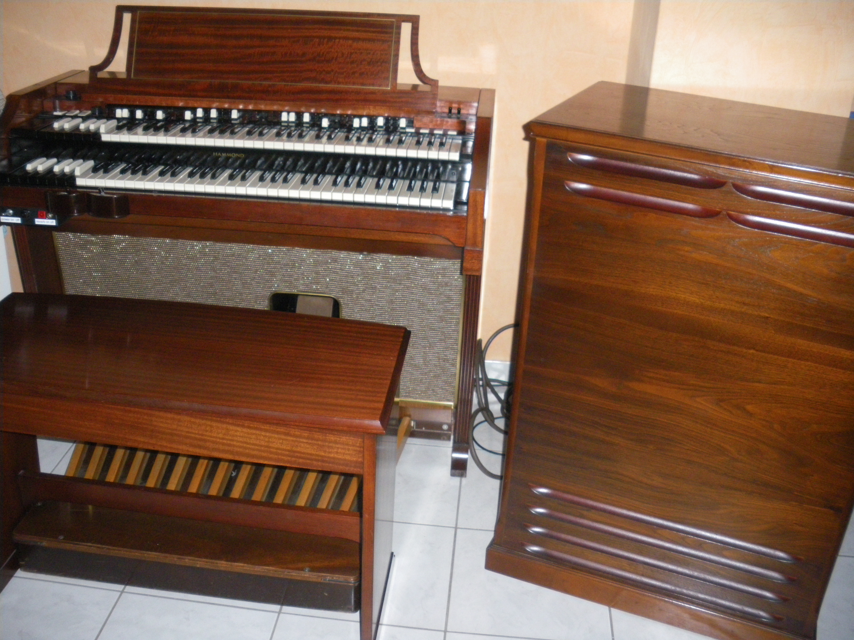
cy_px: 320
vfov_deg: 39.7
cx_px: 427
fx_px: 888
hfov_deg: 51.4
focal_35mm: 36
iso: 500
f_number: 3.5
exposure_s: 1/50
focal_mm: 6.3
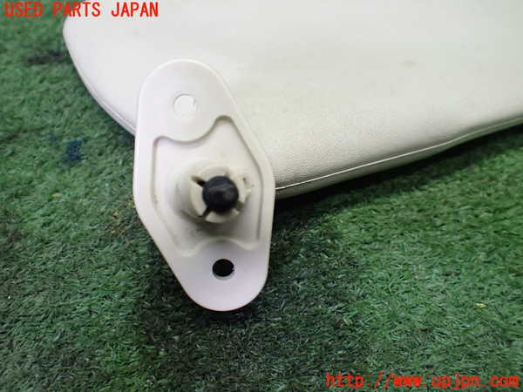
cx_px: 262
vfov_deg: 46.8
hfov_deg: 60.0
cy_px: 196
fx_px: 453
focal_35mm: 30
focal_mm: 5.4
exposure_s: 1/125
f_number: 2.3
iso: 500
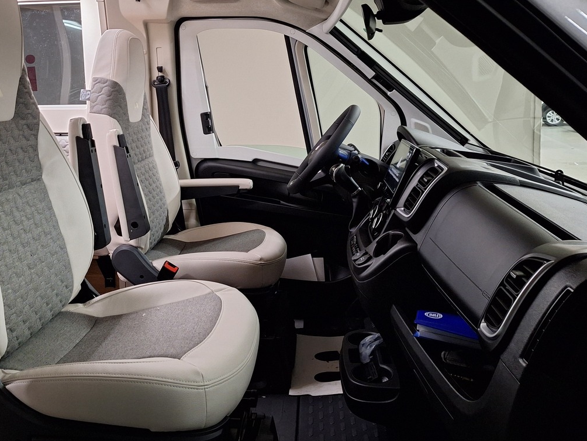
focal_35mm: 33
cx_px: 219
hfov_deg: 54.7
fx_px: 560
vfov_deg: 42.6
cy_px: 166
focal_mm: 5.54
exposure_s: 1/33
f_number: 1.8
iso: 320
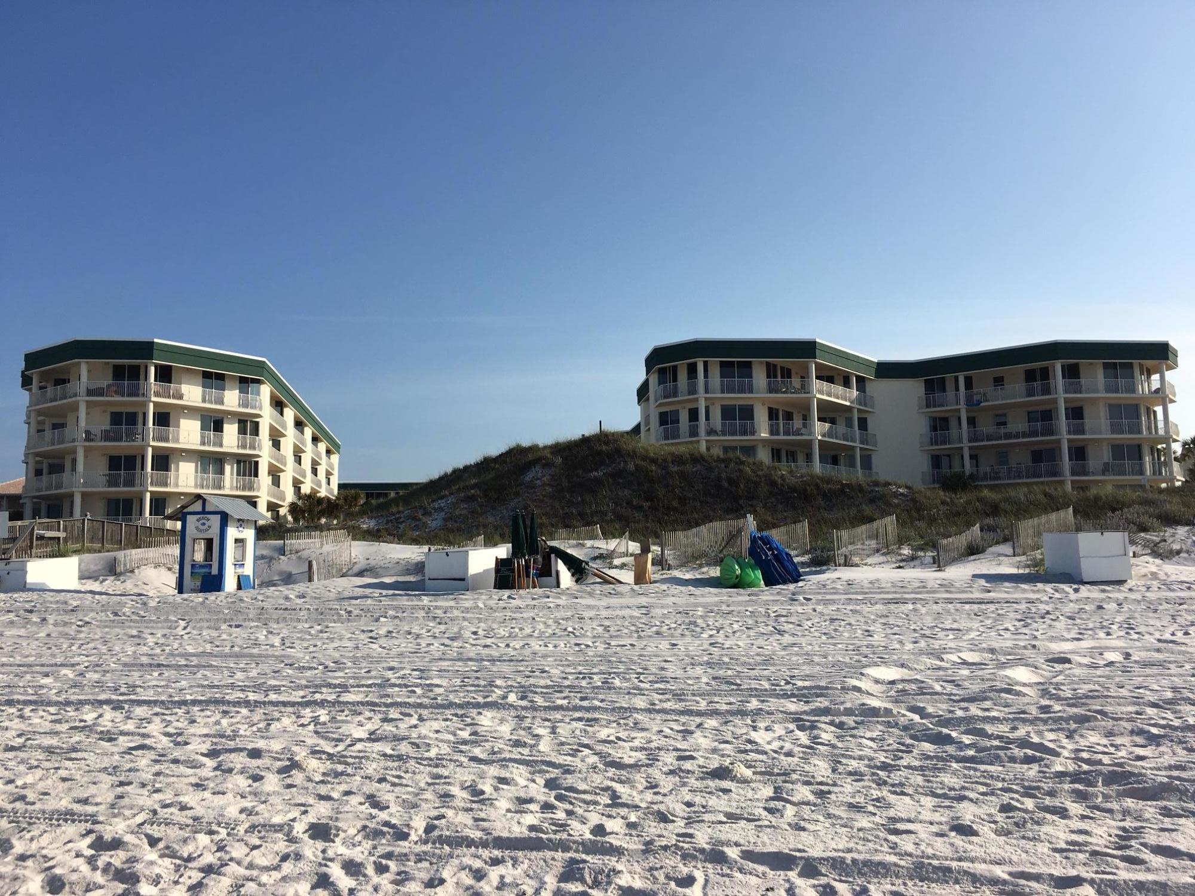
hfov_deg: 61.7
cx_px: 598
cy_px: 448
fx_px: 1001
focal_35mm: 29
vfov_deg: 48.2
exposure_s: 1/2262
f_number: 2.2
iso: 25
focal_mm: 4.15
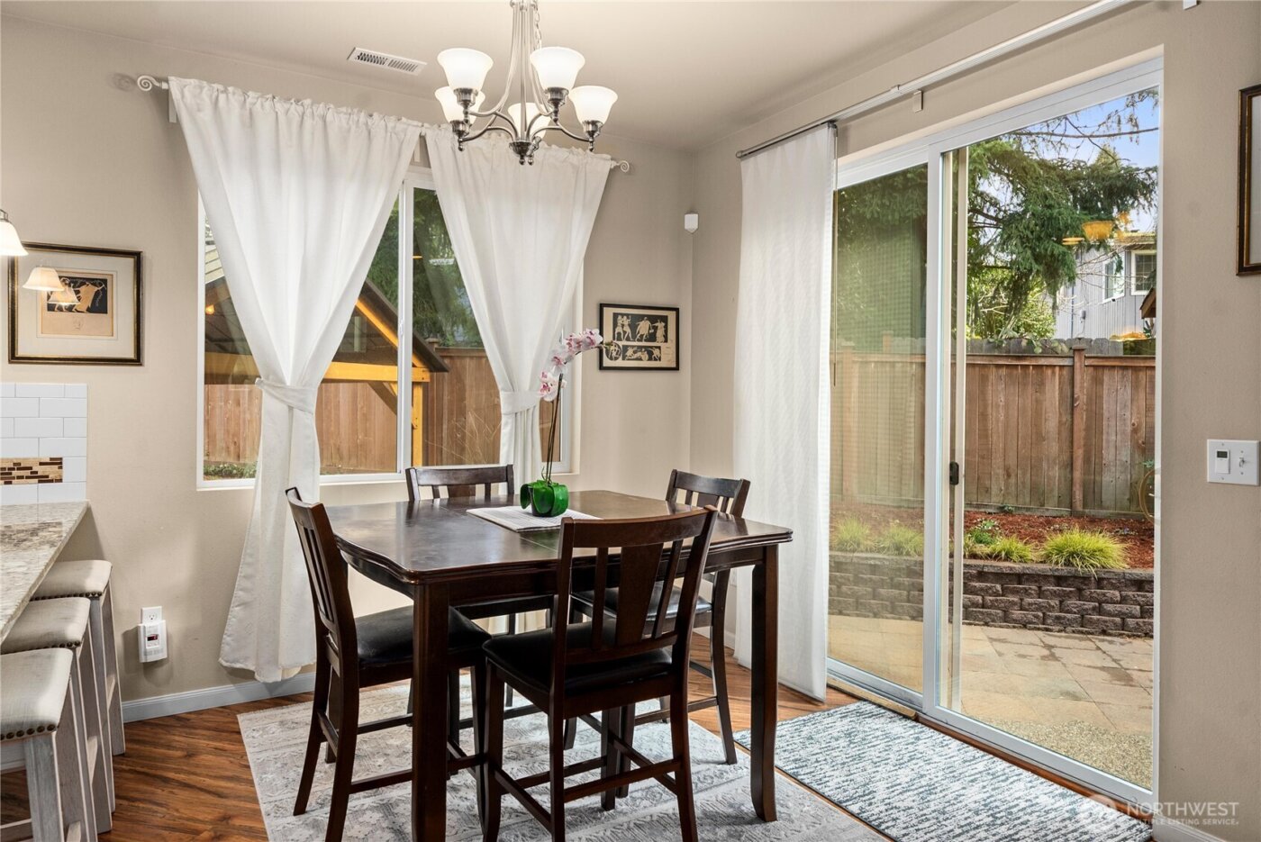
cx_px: 630
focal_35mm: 21
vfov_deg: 59.6
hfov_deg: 81.2
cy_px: 421
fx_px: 736
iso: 1000
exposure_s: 1/13
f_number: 7.1
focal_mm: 21
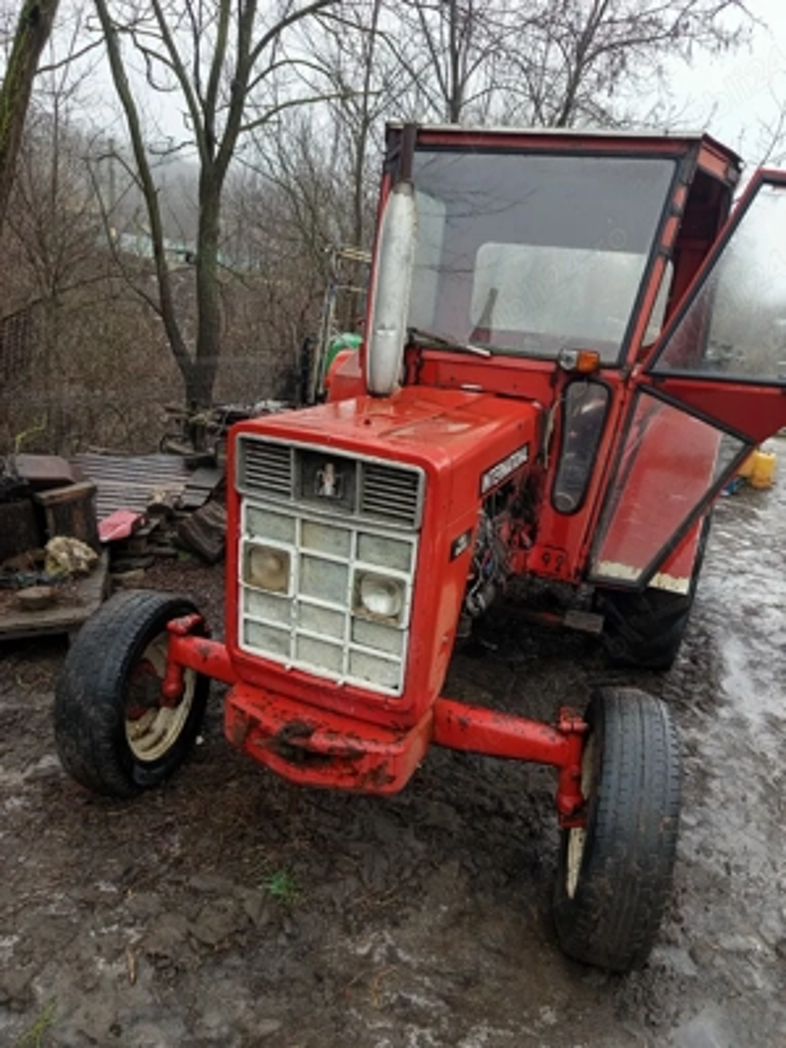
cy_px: 524
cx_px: 393
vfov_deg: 71.6
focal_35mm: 24
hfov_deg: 56.8
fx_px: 727
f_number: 1.7
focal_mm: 5.24
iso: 270
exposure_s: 1/101
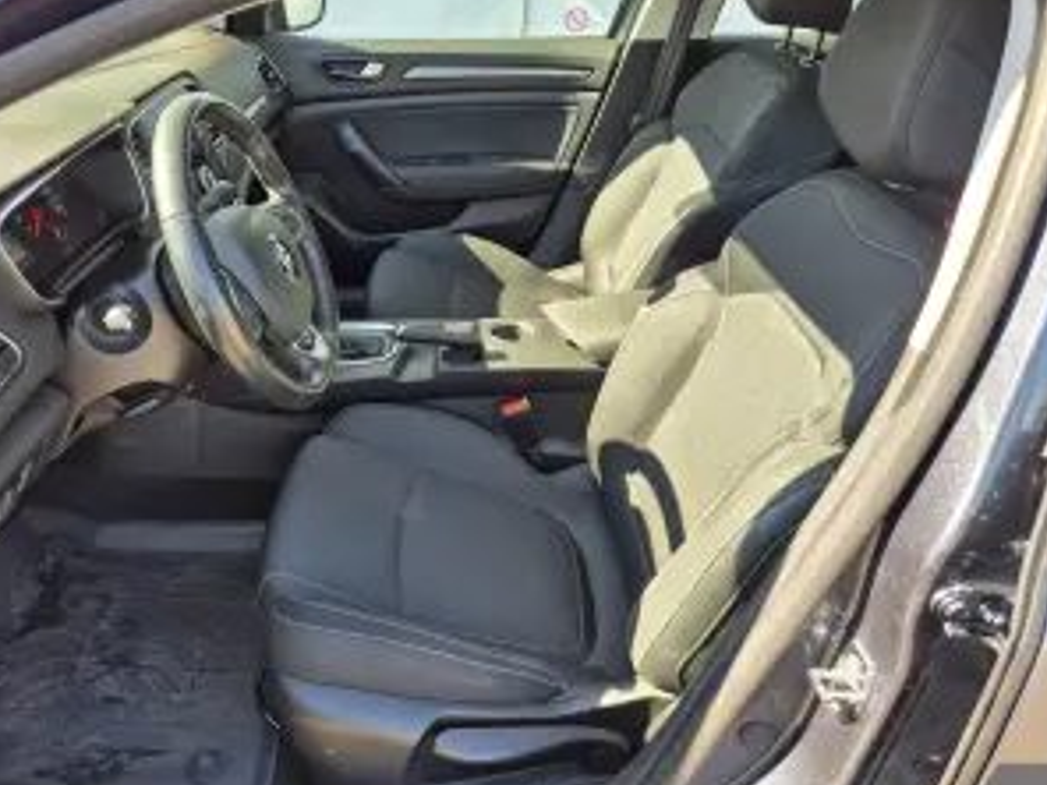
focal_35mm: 28
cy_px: 347
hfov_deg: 63.2
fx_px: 847
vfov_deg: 49.6
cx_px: 449
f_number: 1.8
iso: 40
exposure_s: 1/180
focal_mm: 5.4
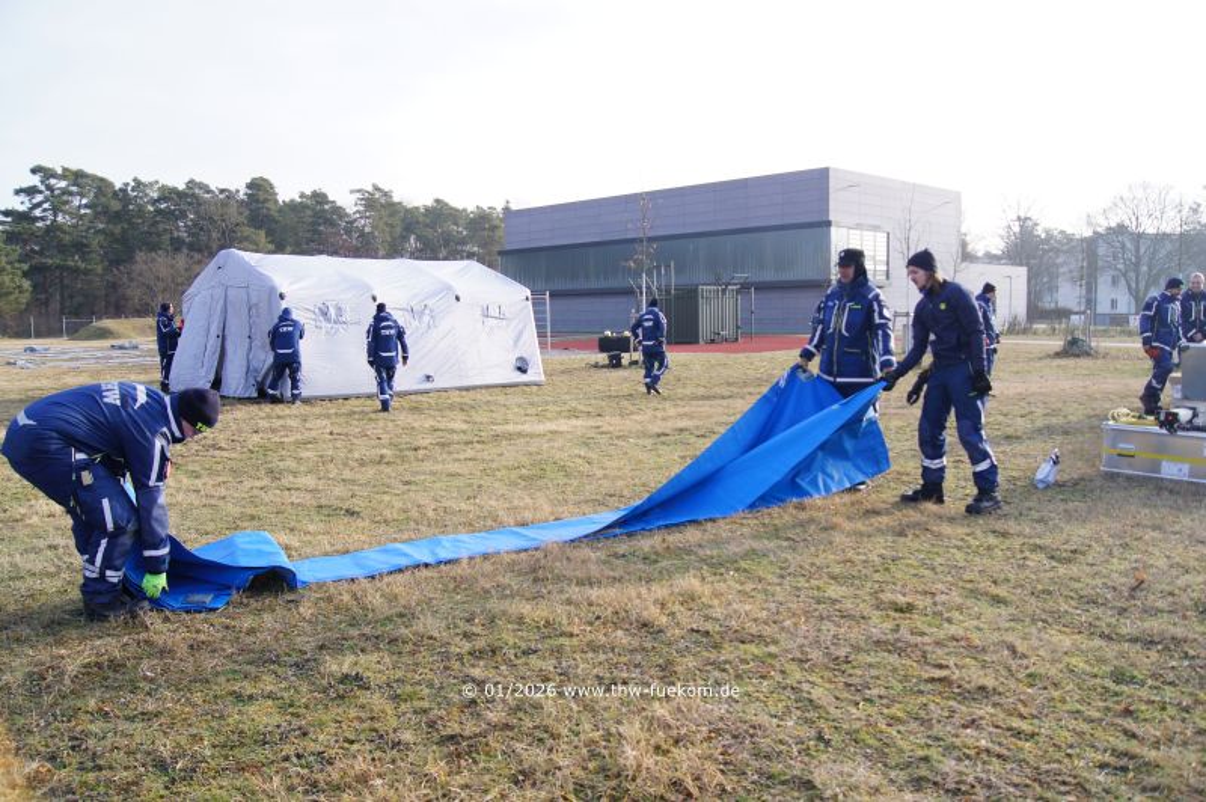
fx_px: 904
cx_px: 603
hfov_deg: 67.4
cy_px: 401
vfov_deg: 47.9
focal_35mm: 27
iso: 100
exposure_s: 1/160
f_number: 4.5
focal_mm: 18
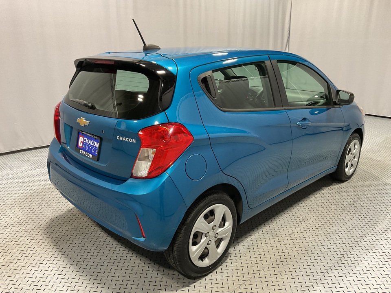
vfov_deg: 48.2
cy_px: 146
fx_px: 328
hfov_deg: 61.7
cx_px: 196
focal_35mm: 29
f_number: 1.8
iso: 100
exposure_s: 1/60
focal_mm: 3
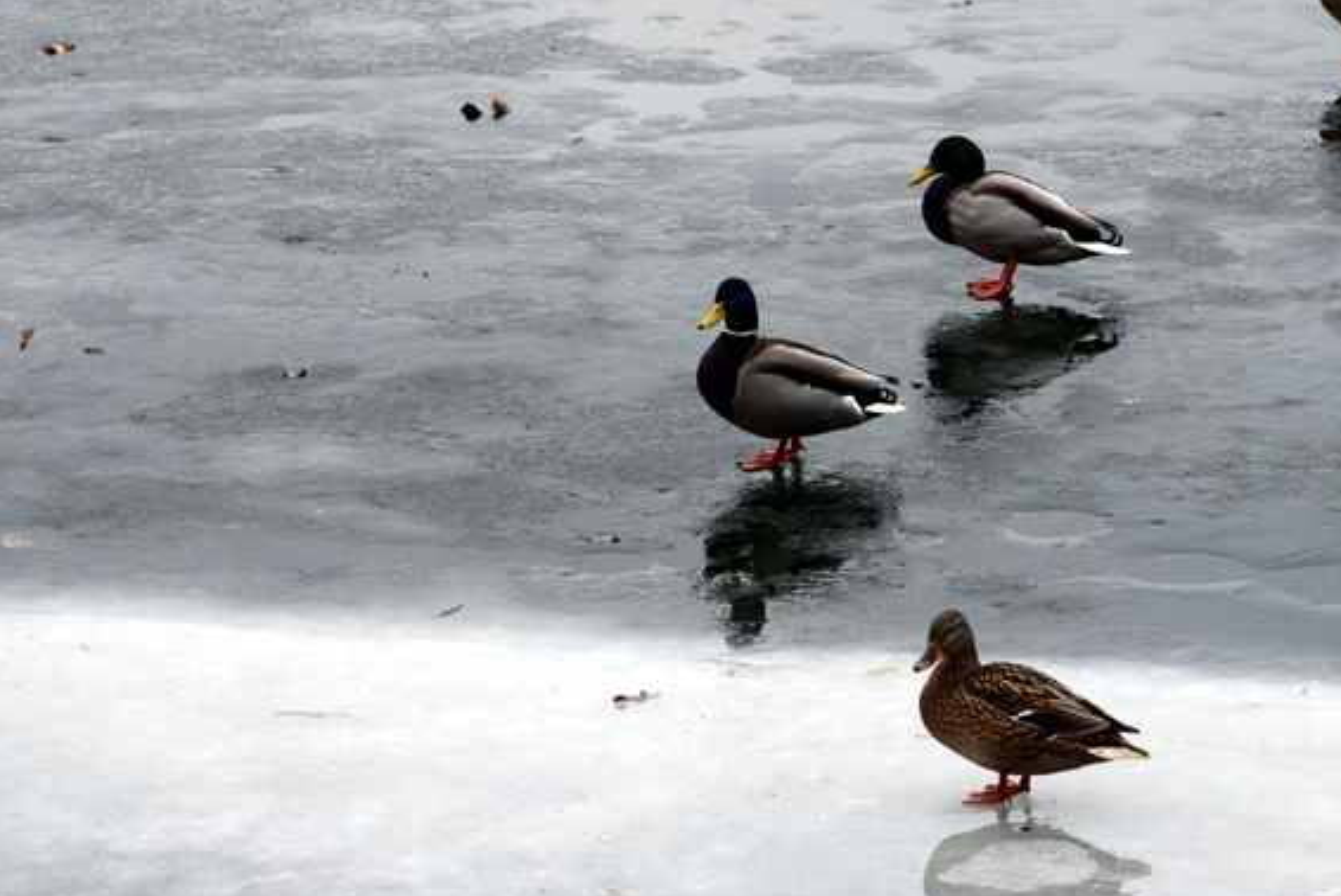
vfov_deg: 6.2
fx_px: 8300
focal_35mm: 223
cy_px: 384
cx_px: 867
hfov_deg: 9.2
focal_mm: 105
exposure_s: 1/160
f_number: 9
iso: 400
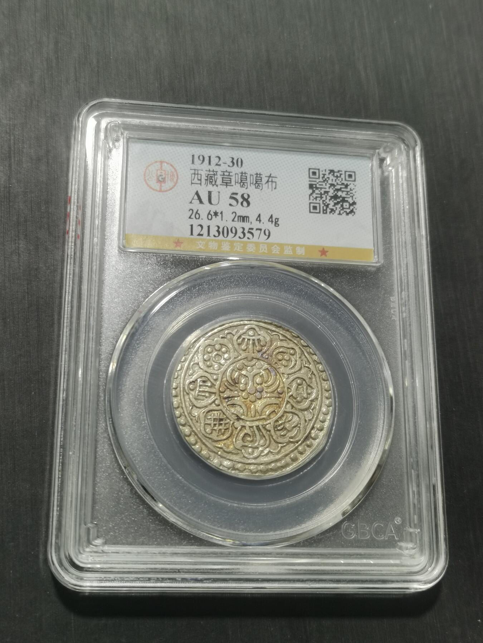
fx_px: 874
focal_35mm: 47
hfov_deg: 30.9
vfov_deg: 40.4
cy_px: 322
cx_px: 242
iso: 100
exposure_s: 1/100
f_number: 1.8
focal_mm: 5.58
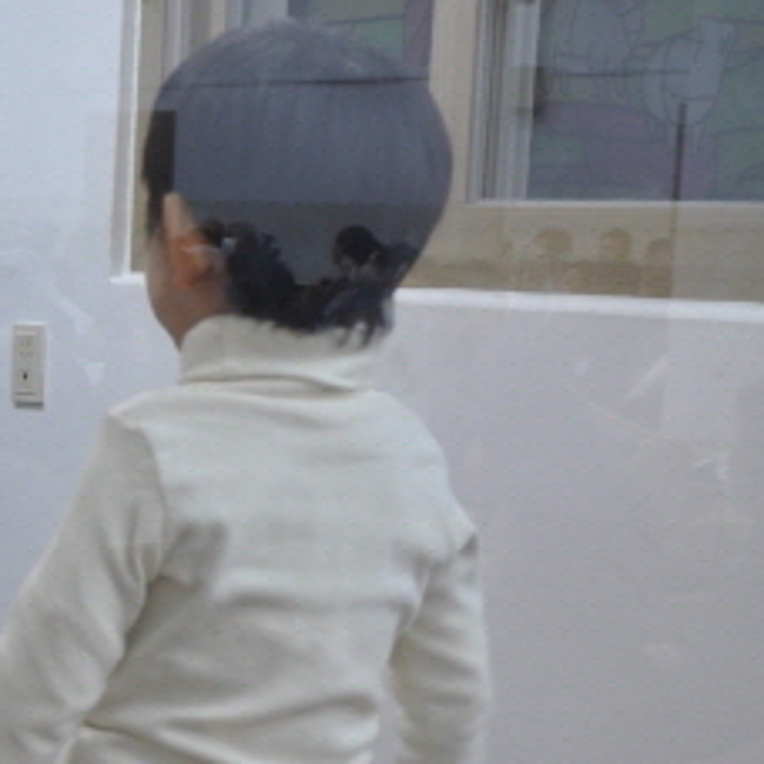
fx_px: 2672
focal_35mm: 107
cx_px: -402
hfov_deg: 15.0
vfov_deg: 16.2
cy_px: 581
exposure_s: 1/15
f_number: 4
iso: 400
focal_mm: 24
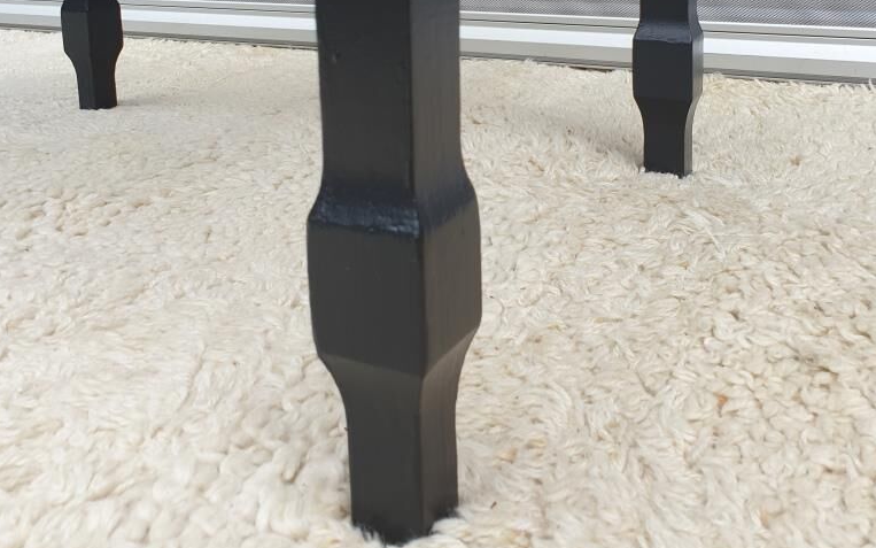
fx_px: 883
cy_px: -14
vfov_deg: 31.5
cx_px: 437
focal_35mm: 37
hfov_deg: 52.7
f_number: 2.4
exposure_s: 1/50
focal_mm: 4.3
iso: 50
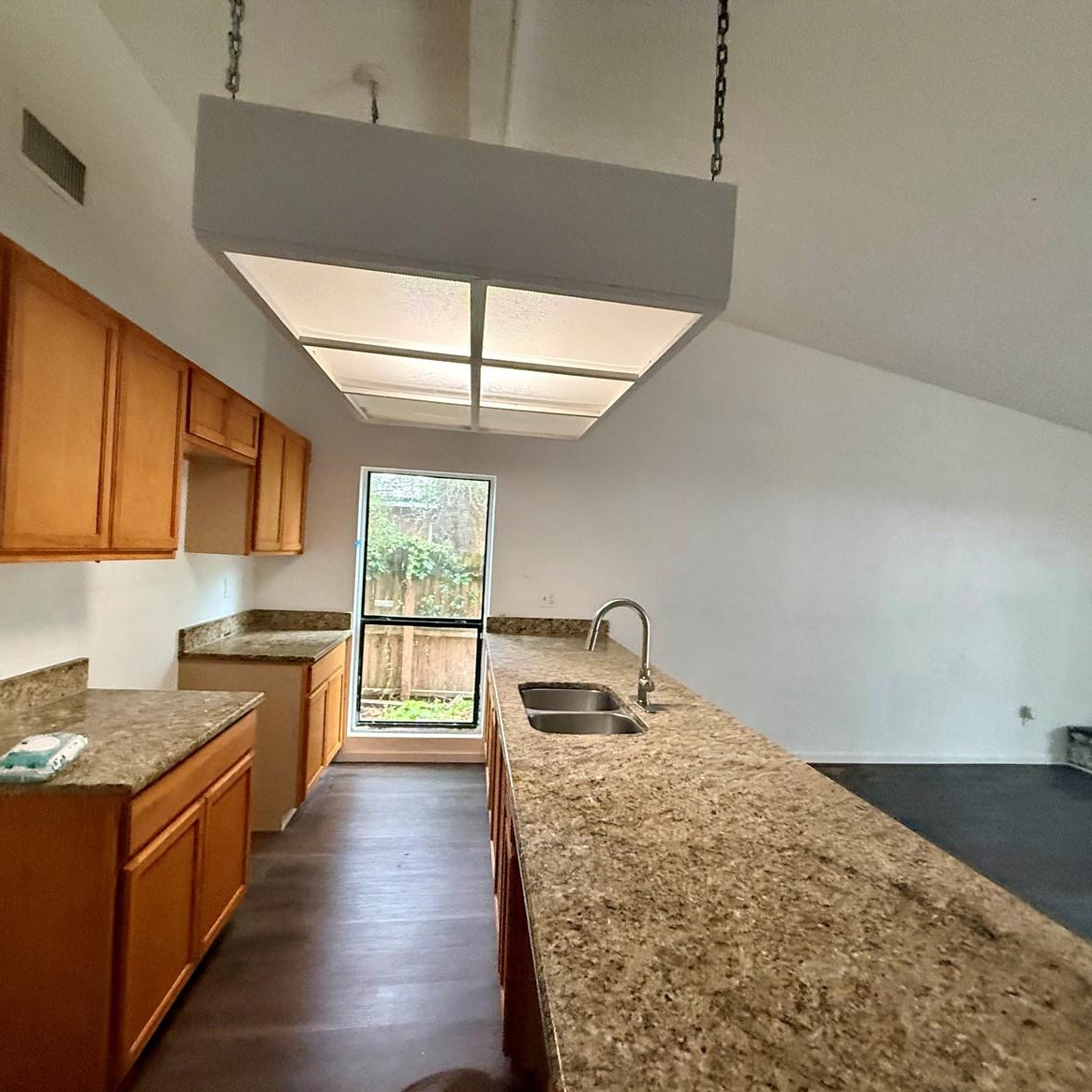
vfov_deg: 84.0
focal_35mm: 17
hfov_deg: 83.9
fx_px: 607
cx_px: 568
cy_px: 559
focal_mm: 2.22
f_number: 2.2
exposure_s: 1/120
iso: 400
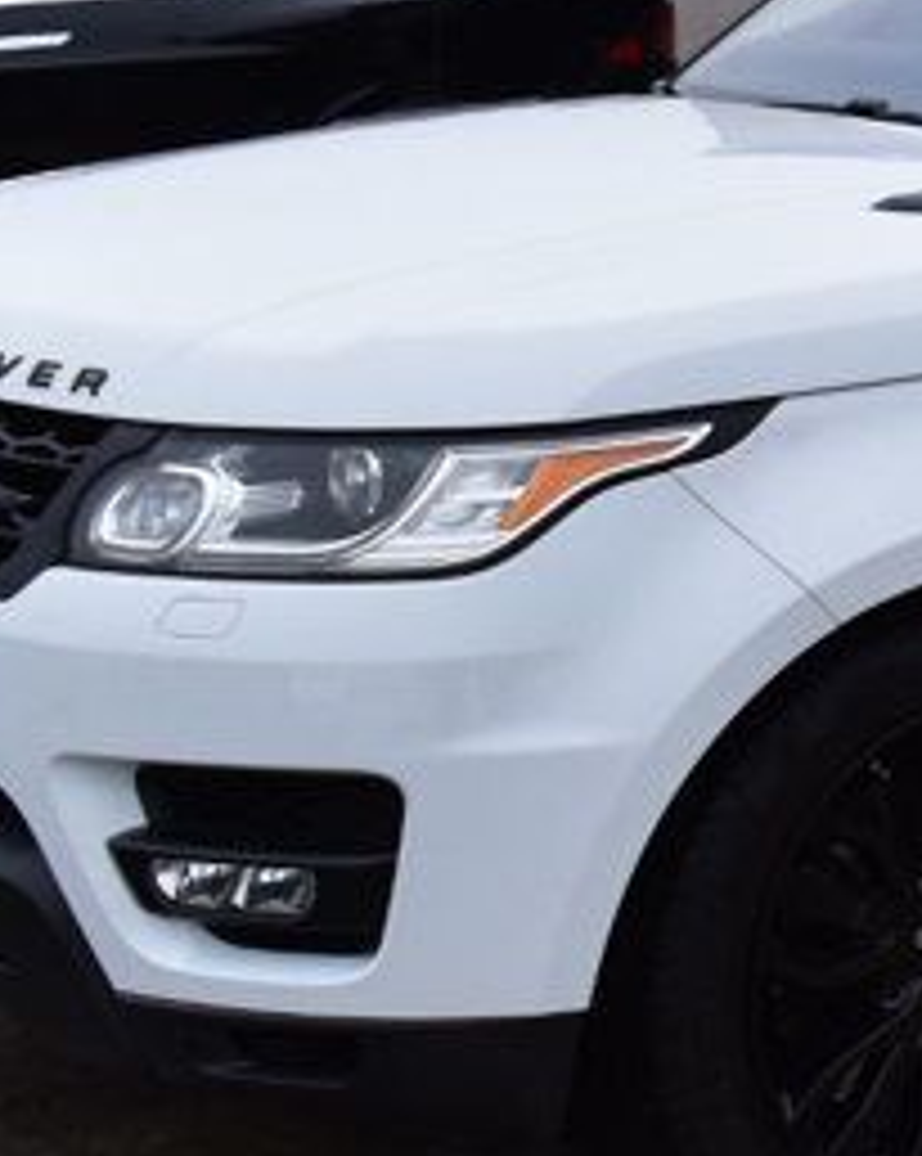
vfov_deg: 16.2
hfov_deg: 11.4
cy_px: 175
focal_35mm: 118
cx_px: 2010
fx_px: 4028
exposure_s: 1/160
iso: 400
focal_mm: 21
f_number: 9
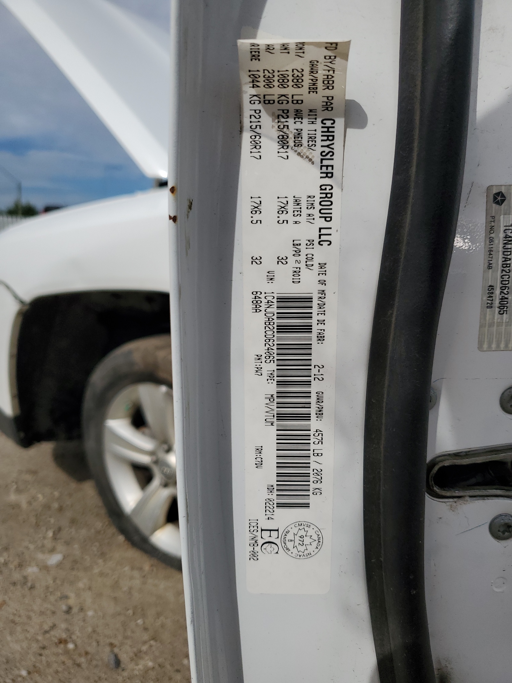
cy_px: 342
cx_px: 256
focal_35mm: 26
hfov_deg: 53.1
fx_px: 513
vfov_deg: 67.3
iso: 50
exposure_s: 1/10000
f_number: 1.5
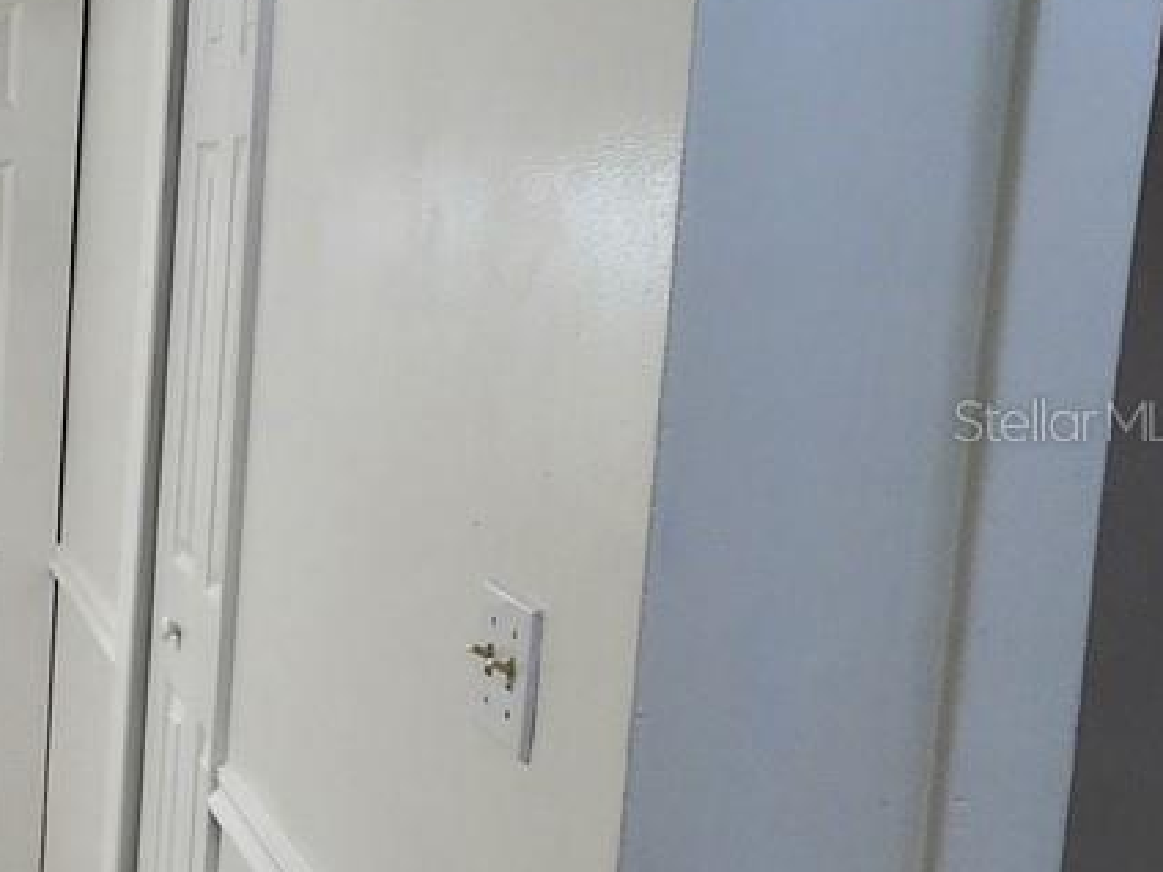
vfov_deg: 29.7
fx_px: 1646
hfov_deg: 21.7
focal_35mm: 49
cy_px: 420
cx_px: -982
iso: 125
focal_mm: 2.2
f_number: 2.2
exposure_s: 1/60
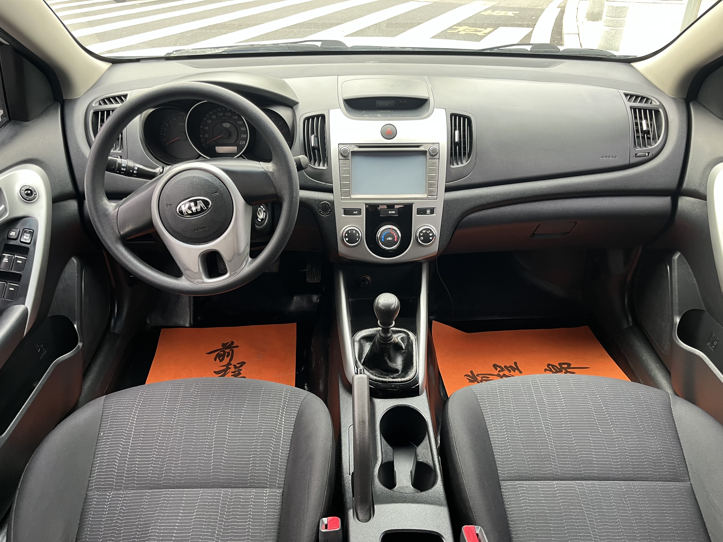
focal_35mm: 26
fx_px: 543
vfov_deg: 53.1
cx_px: 362
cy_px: 271
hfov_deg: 67.3
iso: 125
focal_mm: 5.1
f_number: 1.6
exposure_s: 1/61
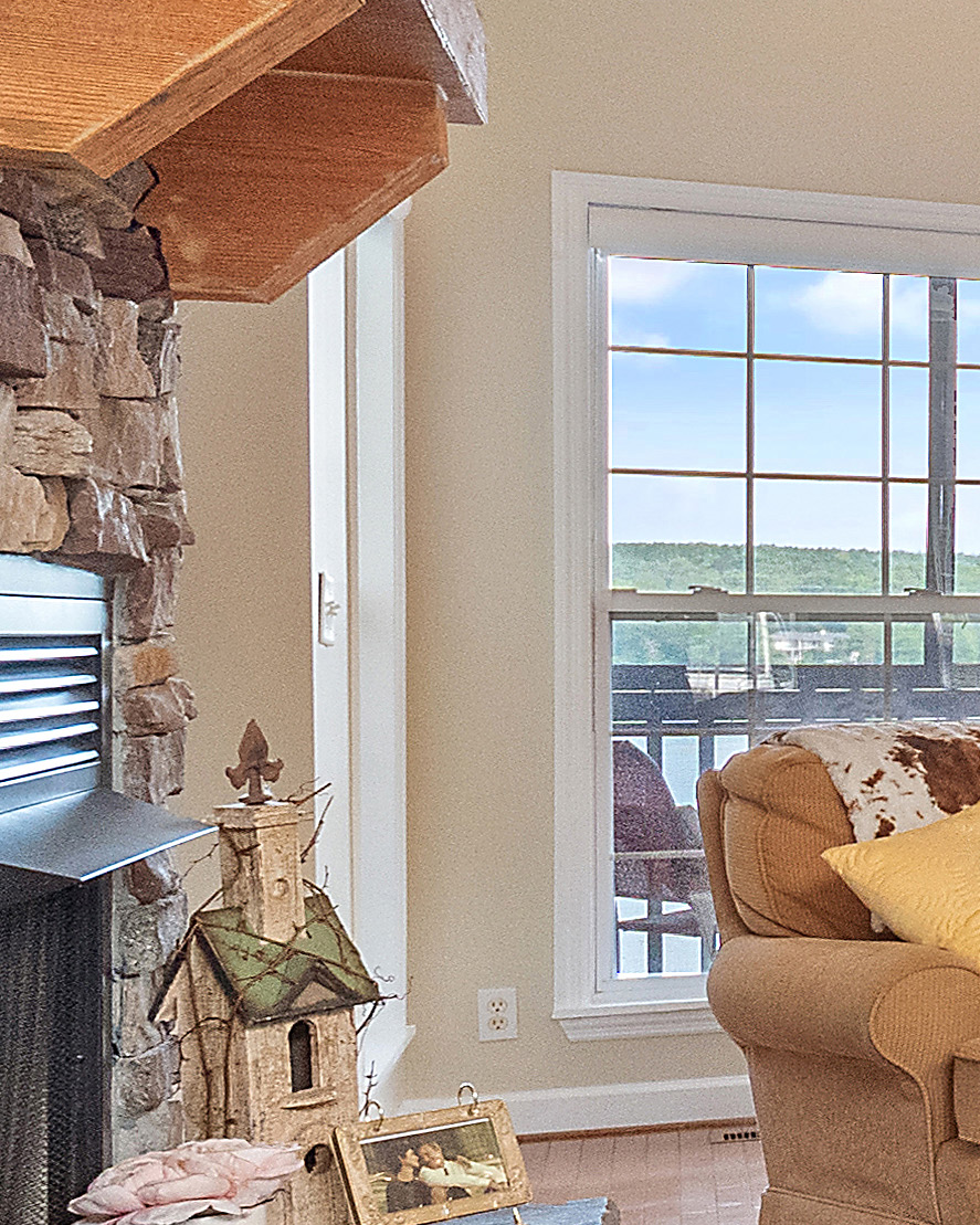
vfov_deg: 26.1
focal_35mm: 73
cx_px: 2784
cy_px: 670
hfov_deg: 12.2
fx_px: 2647
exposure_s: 1/40
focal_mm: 8
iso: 800
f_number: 5.6
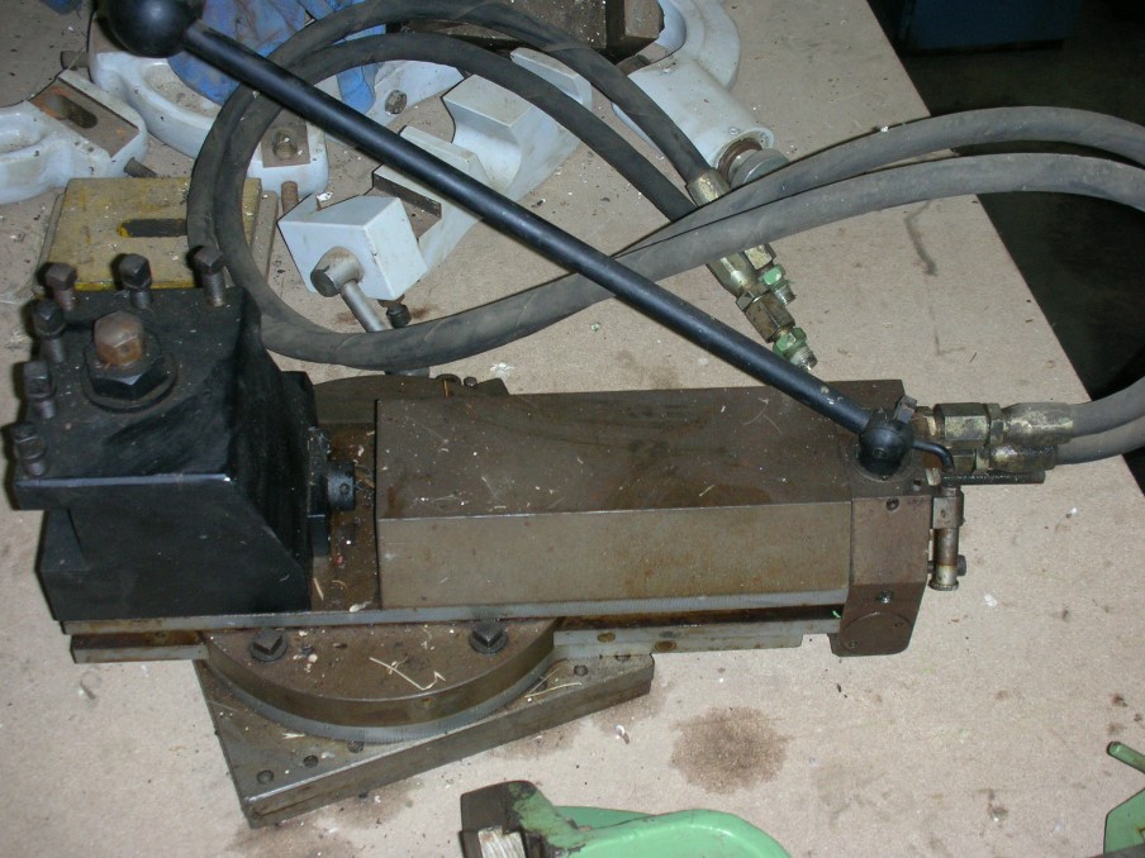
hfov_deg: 36.2
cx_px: 572
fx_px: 1753
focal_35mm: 53
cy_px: 429
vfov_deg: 27.5
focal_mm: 8.8
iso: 112
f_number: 3.7
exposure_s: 1/60.1
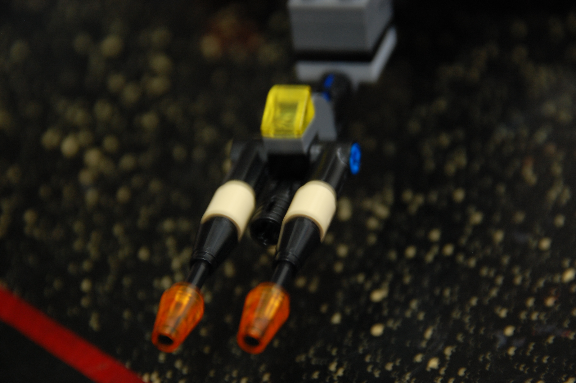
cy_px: 192
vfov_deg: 7.9
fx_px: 2782
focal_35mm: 174
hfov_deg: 11.8
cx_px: 288
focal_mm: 116
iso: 400
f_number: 6.3
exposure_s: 1/3
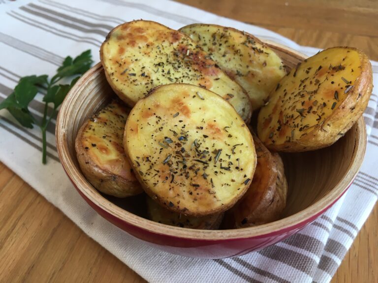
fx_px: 317
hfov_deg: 61.7
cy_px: 142
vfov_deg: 48.2
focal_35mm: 29
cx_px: 189
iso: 25
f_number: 2.2
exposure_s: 1/33
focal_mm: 4.15
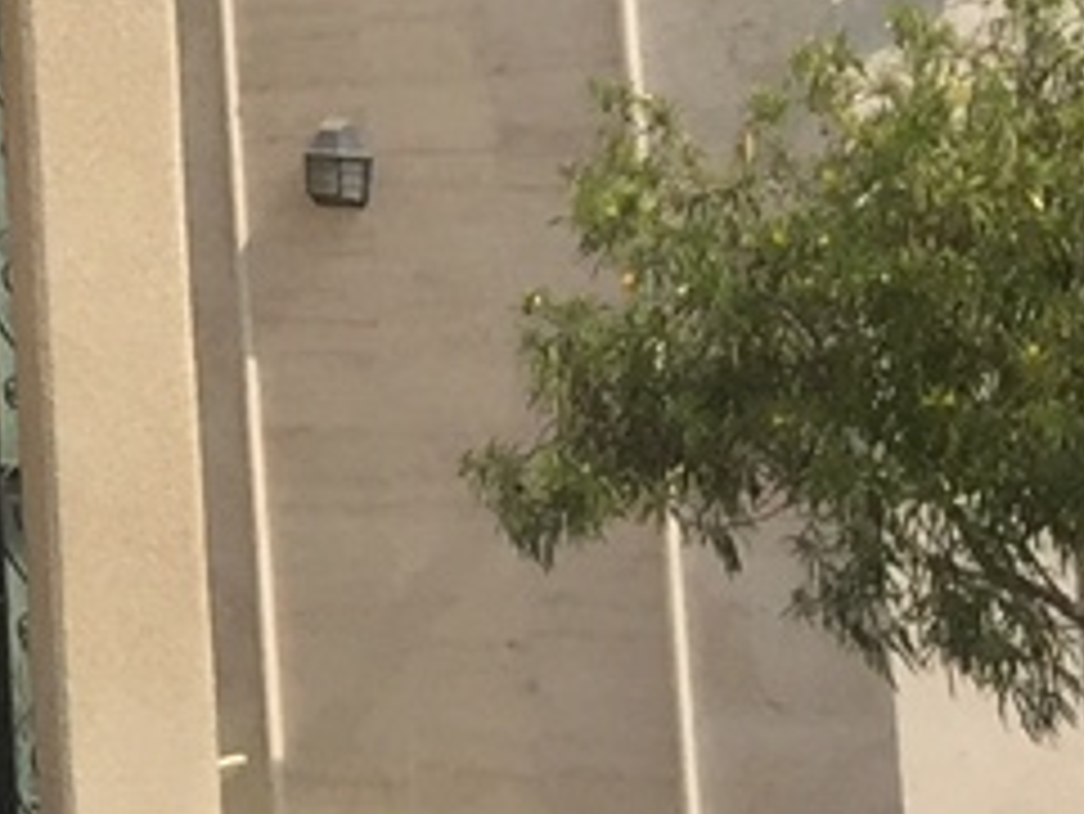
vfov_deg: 7.2
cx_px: -1133
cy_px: -1030
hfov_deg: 9.4
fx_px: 6141
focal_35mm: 196
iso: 32
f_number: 2.2
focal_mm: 4.15
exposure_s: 1/3300
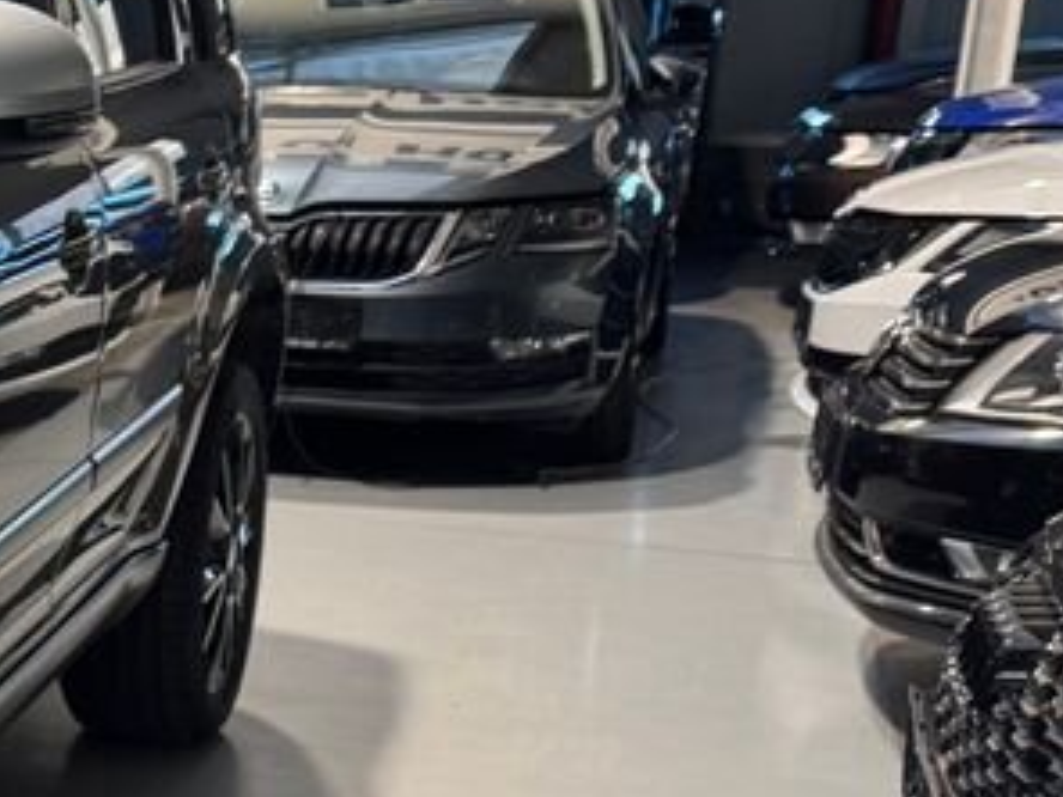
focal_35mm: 83
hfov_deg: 19.6
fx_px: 2549
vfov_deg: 17.7
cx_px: -643
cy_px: 578
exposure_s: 1/50
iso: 200
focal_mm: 6.76
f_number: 1.78
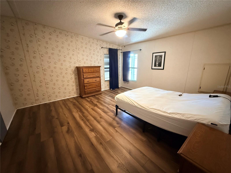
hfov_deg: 102.1
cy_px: 86
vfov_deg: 85.7
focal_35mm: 14
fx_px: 93
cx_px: 116
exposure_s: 1/40
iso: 1000
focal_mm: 2.22
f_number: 2.2
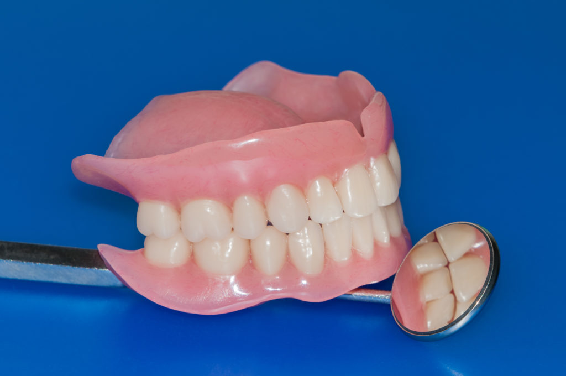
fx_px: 4240
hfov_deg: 7.6
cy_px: 188
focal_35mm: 270
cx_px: 283
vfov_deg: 5.1
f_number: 16
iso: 200
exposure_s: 1/60
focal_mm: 180
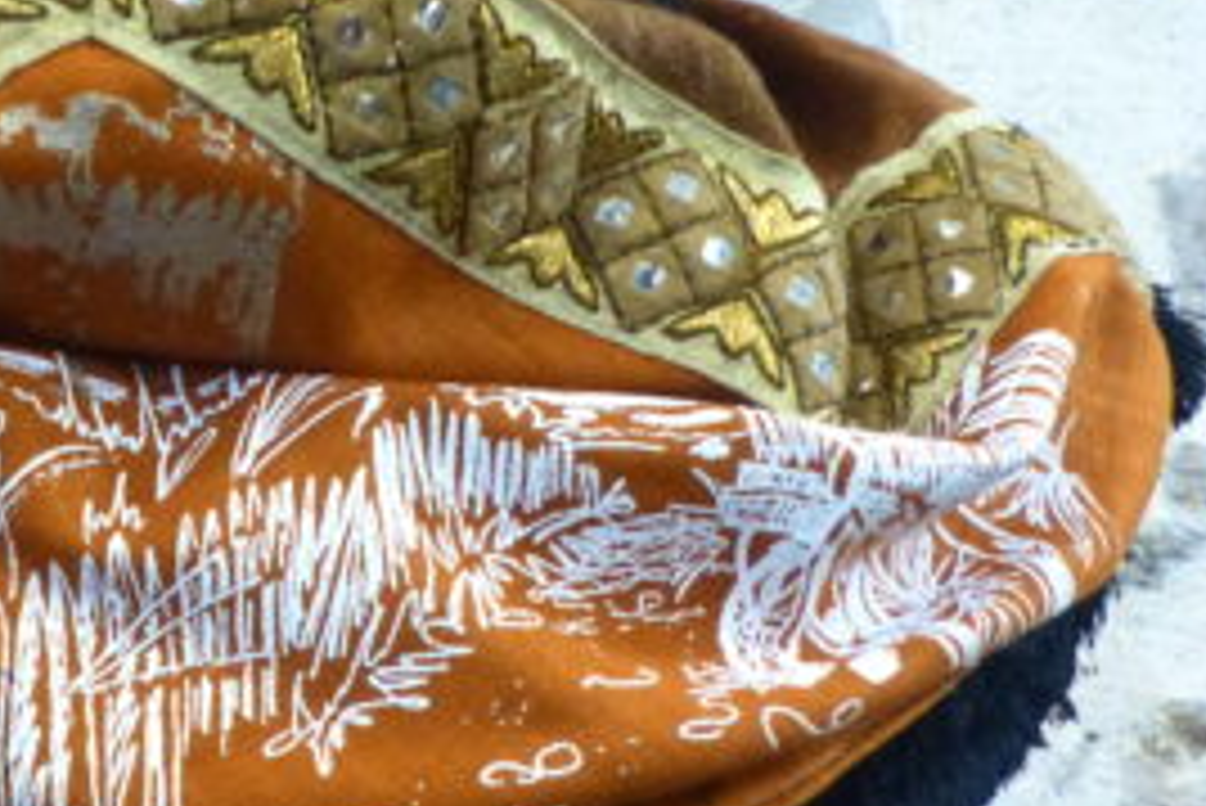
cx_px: 112
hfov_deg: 22.8
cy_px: 293
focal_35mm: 87
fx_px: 2916
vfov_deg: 15.7
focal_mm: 5.1
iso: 400
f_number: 2.8
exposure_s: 1/25
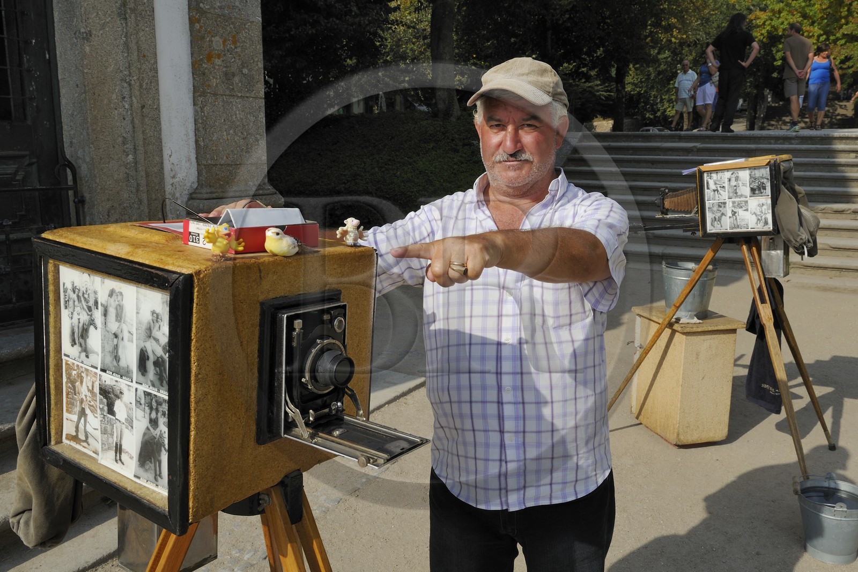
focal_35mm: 29
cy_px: 286
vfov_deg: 44.9
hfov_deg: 63.7
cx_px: 429
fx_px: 691
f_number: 16
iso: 200
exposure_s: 1/160
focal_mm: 29
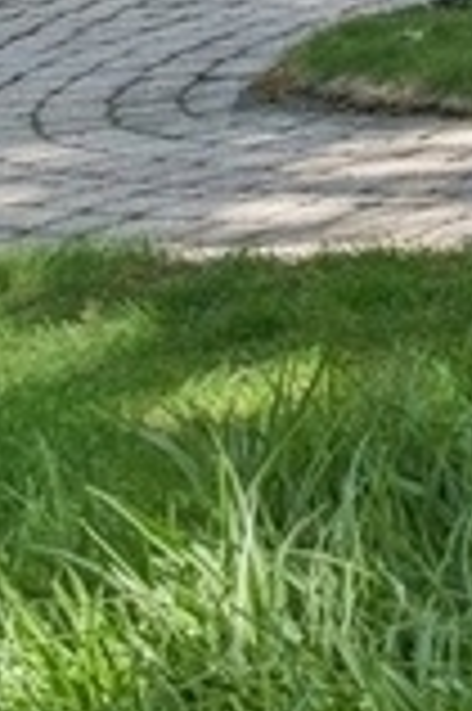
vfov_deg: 12.6
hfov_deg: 5.6
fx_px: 2838
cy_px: -688
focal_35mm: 144
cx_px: 2616
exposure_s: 1/125
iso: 200
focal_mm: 14
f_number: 9.5
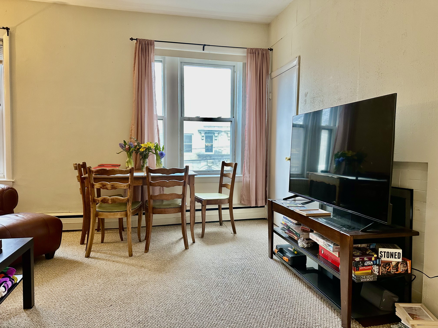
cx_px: 219
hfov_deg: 71.6
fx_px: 304
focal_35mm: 24
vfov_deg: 56.8
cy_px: 164
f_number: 1.78
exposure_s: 1/60
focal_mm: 6.86
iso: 250
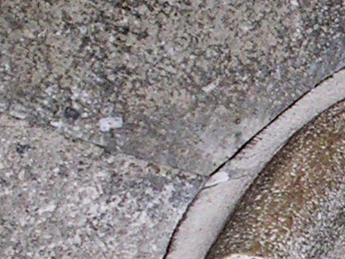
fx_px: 2254
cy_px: 284
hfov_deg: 8.5
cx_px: 598
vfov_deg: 6.6
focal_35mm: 226
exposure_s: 1/45
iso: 200
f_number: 2.8
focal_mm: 7.8
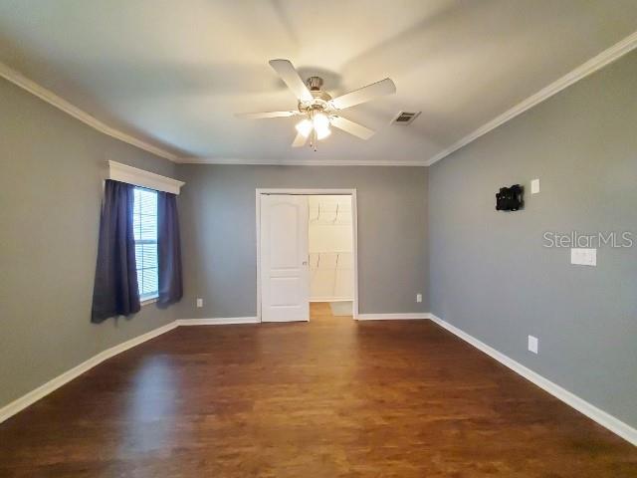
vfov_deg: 89.9
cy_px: 239
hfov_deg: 106.2
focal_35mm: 13
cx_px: 318
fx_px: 239
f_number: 2.2
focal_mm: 1.8
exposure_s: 1/40
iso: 500
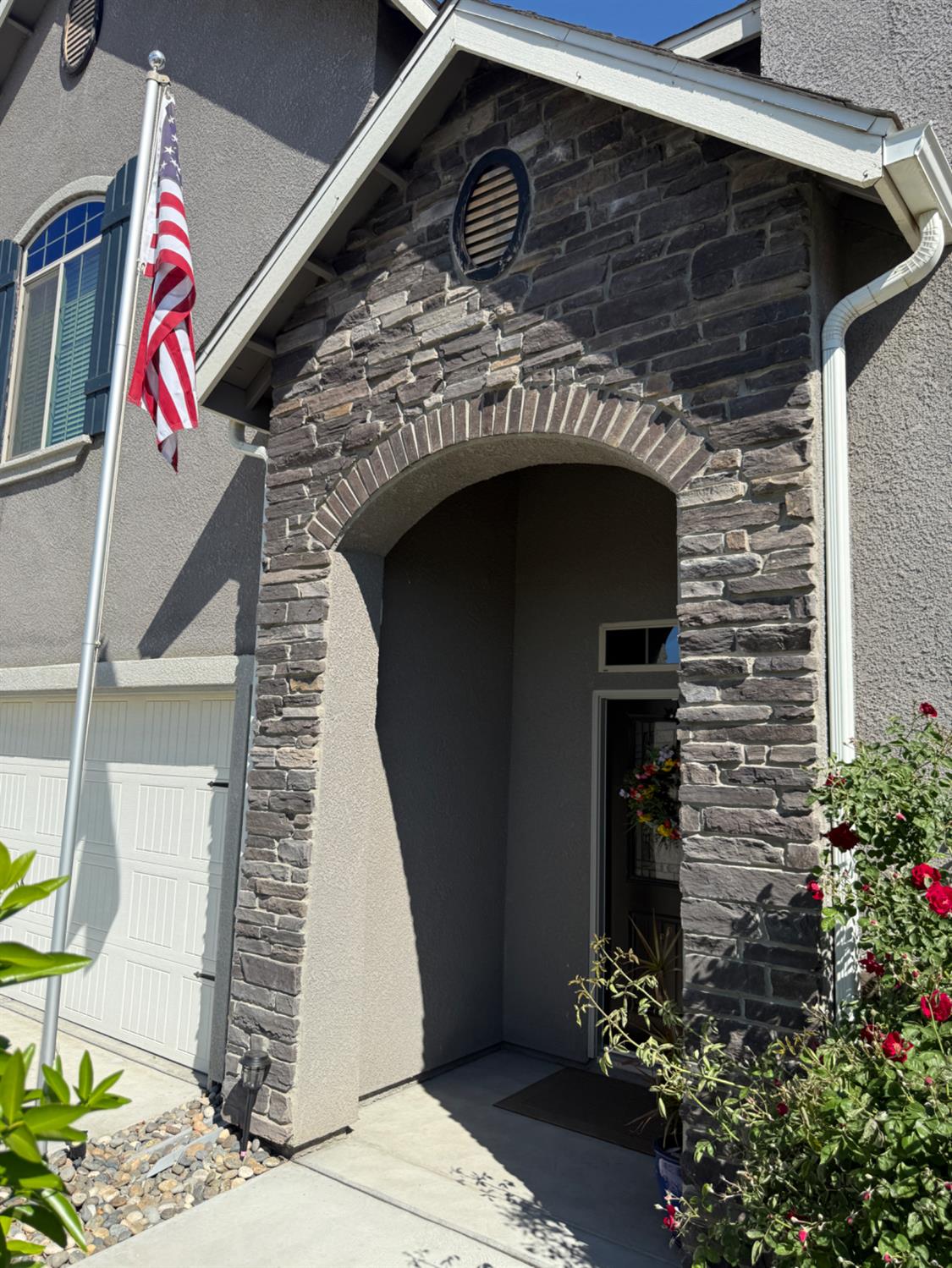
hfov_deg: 56.8
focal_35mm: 24
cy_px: 634
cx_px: 476
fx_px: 880
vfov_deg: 71.6
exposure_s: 1/3279
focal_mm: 6.76
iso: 80
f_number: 1.78
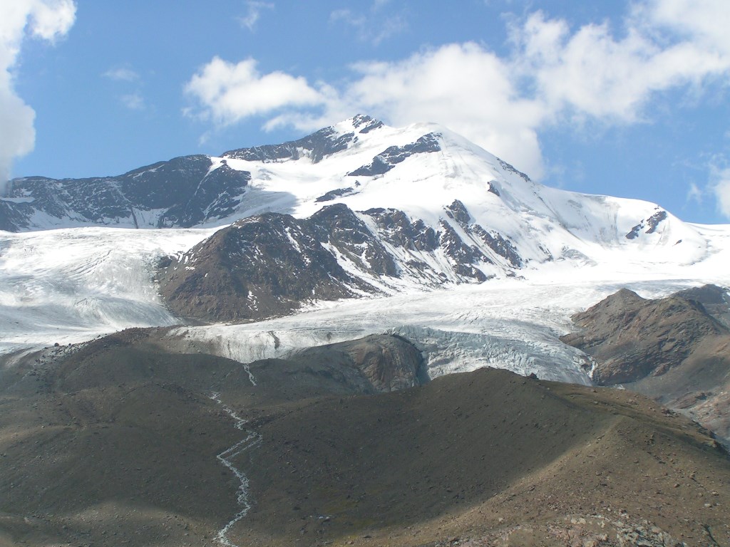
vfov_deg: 19.6
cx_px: 365
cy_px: 274
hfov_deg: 26.0
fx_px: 1582
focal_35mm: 75
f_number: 4.5
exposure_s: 1/1000
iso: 50
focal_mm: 11.5
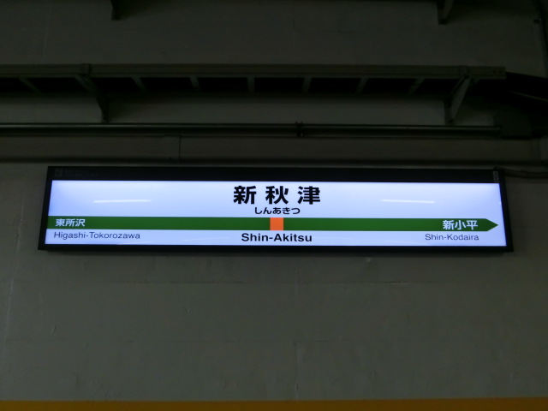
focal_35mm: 25
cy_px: 206
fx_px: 396
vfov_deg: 54.9
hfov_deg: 69.4
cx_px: 274
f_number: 3.5
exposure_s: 1/125
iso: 100
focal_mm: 4.5
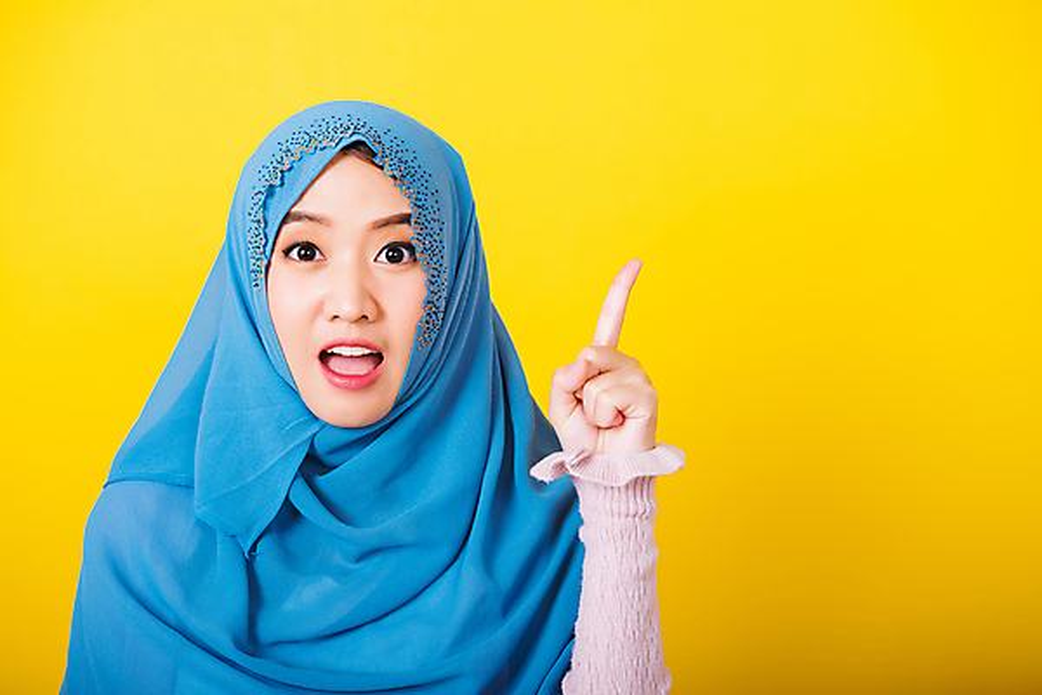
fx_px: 1737
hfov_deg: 33.4
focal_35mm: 60
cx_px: 521
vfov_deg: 22.6
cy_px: 348
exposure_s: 1/200
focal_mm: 60
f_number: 5
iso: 200
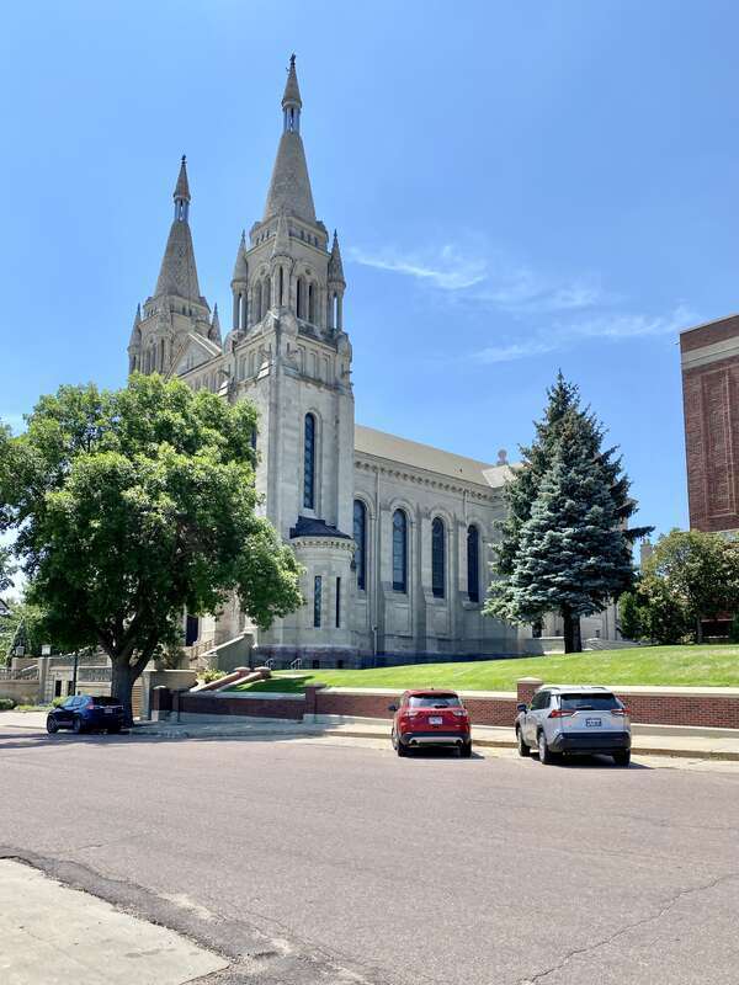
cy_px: 492
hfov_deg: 53.1
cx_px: 370
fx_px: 740
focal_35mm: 26
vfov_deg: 67.3
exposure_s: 1/2817
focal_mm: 4.25
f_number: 1.8
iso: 32
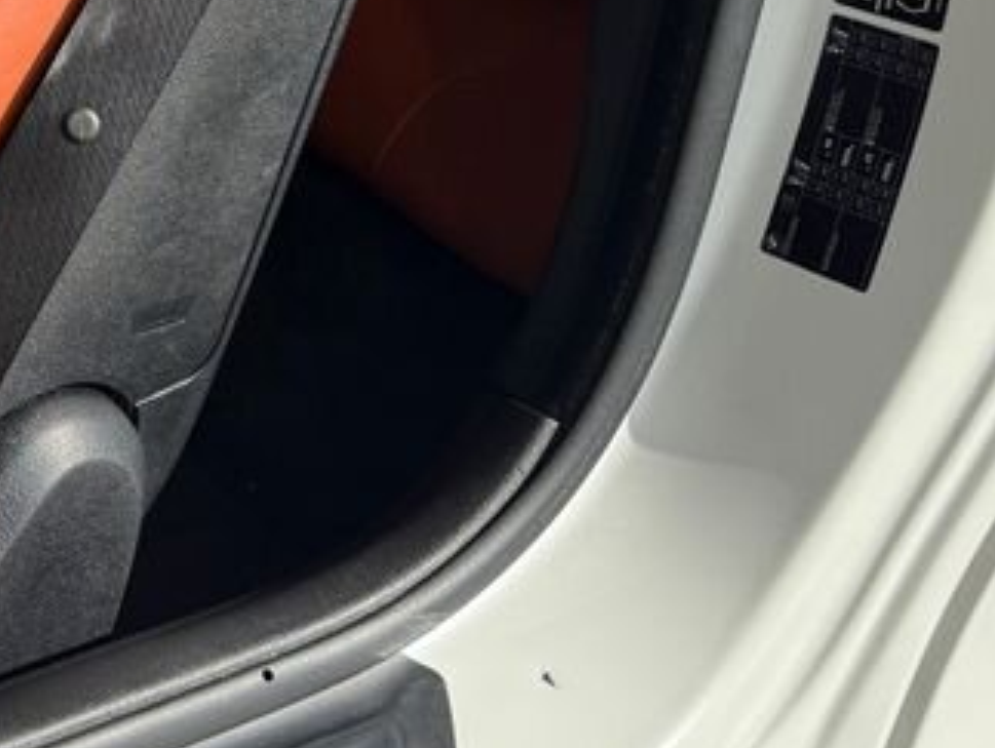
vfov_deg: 18.4
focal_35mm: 76
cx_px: -283
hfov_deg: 22.9
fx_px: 2187
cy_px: -148
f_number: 1.78
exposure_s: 1/1046
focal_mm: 6.76
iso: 100
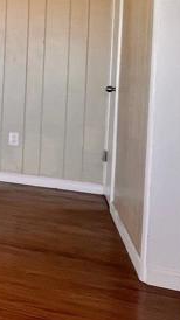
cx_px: -274
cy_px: 84
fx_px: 450
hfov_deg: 13.9
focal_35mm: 53
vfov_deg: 38.3
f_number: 1.8
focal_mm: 1.57
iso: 125
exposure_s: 1/120
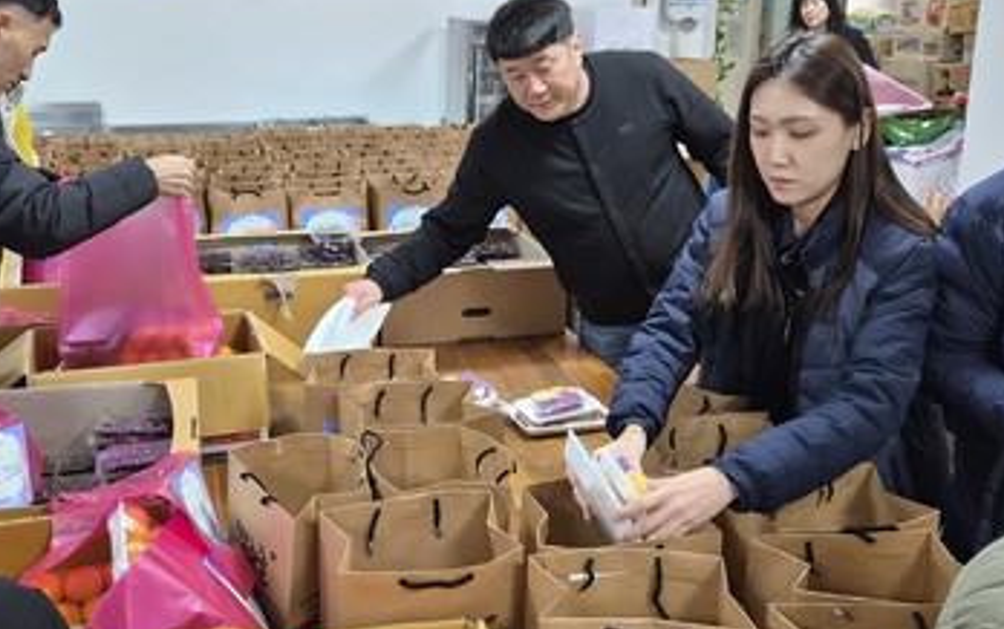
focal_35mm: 42
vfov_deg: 30.6
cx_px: 450
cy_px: 291
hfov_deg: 47.1
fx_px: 1150
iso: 125
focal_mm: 5.4
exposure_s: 1/120
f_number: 1.8
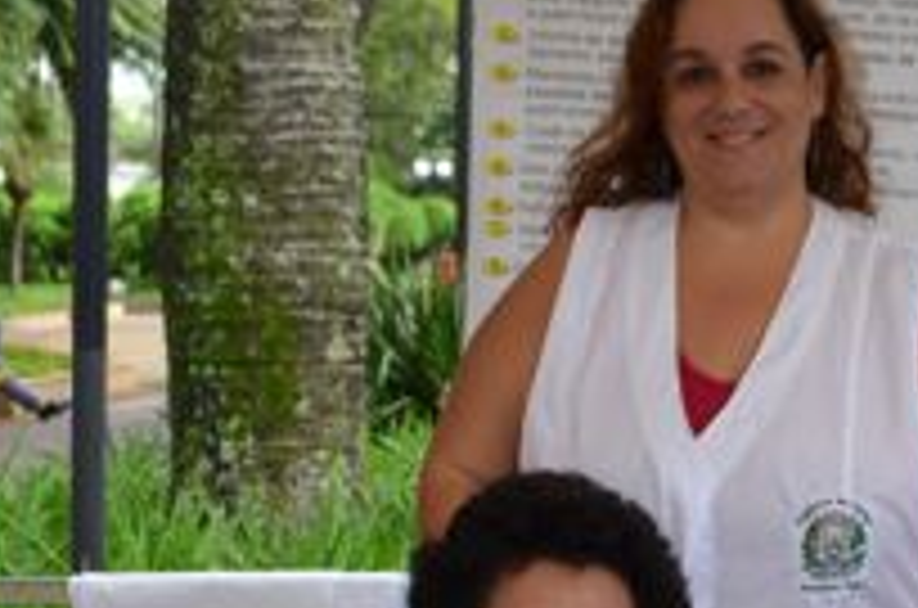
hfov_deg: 15.2
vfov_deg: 10.1
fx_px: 3358
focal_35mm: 132
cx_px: 981
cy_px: 806
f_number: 5.6
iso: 250
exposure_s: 1/125
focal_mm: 28
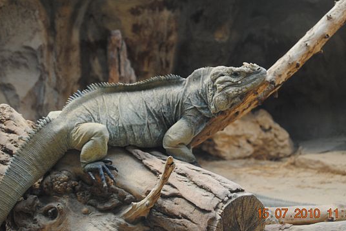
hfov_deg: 20.7
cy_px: 96
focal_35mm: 99
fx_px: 948
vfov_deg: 13.9
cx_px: 191
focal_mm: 55
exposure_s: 1/30
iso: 250
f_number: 5.6
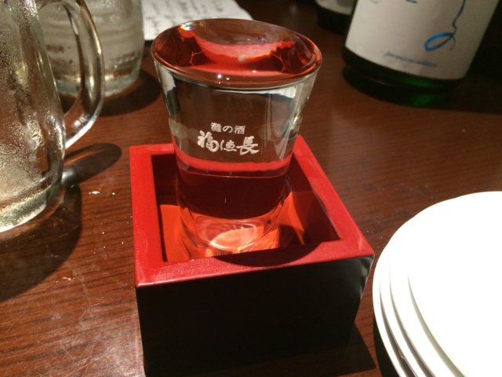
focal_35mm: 29
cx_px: 251
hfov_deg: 61.7
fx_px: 421
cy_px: 188
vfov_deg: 48.2
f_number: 2.2
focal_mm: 4.15
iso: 250
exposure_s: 1/30
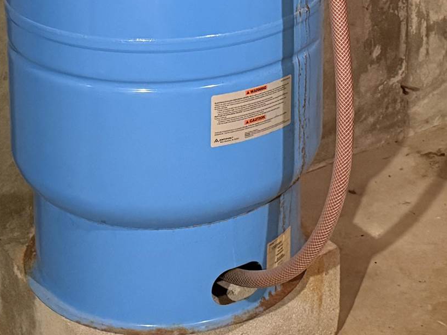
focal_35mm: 90
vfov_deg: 15.2
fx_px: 1162
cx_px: 263
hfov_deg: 21.8
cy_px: -162
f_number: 1.78
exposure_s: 1/40
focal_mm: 6.76
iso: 1000
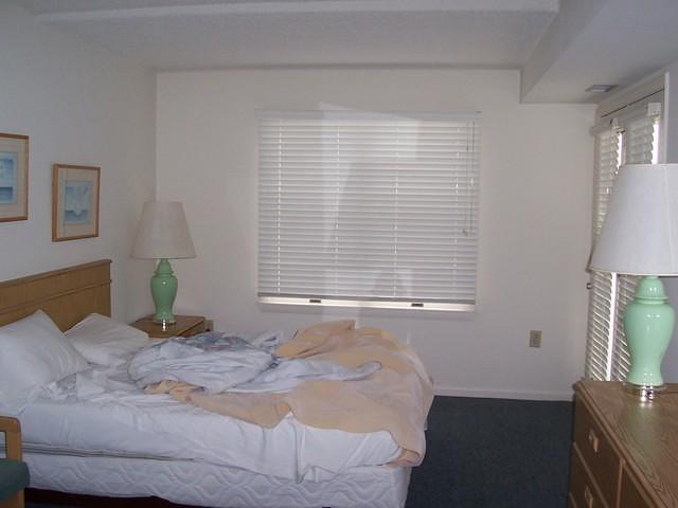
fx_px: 725
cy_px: 254
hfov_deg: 50.1
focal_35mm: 37
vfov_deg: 38.7
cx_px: 339
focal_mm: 5.6
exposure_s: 1/60
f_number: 2.8
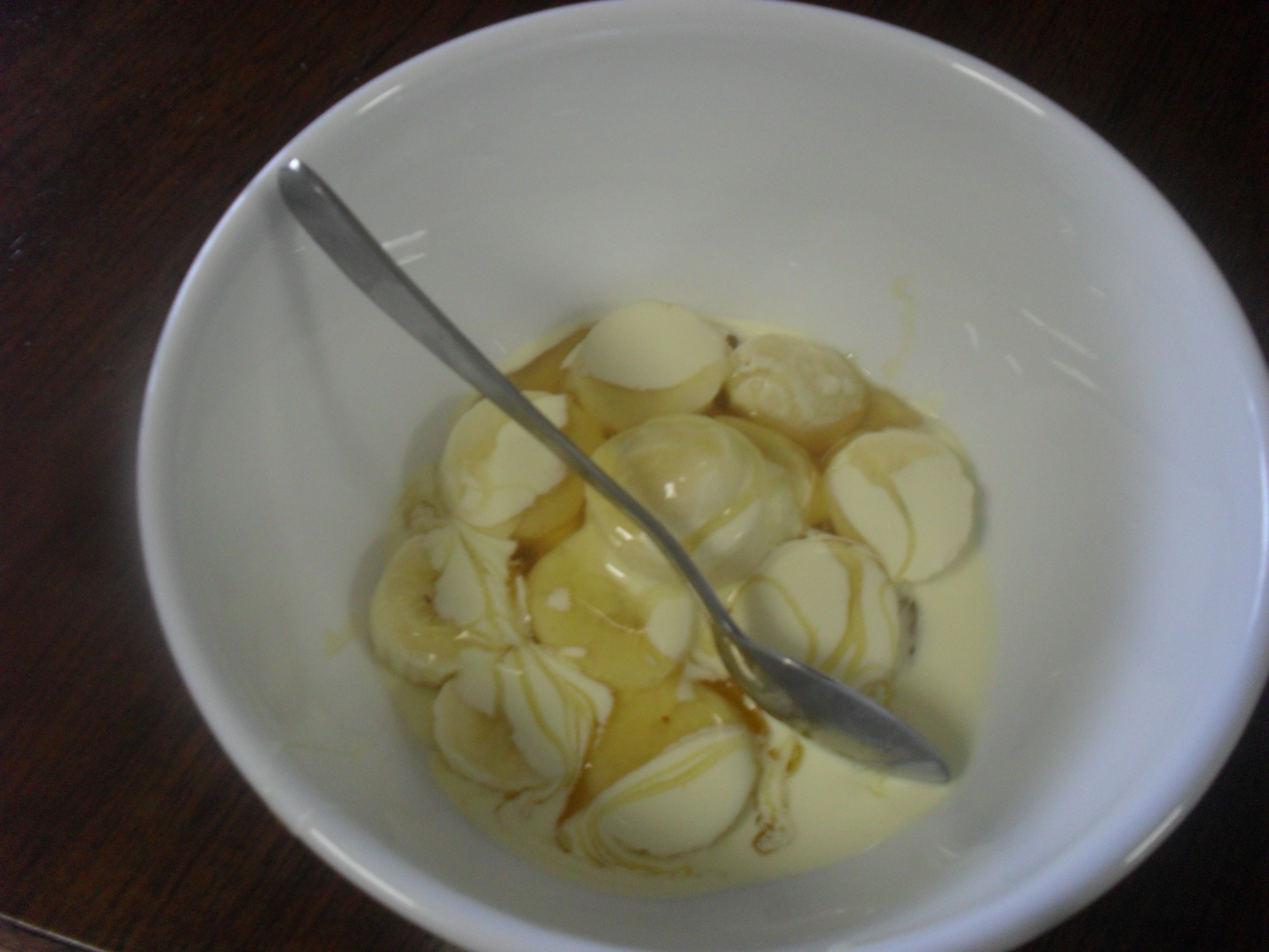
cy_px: 476
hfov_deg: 52.6
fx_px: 1283
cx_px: 634
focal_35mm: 35
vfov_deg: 40.7
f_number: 3.2
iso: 200
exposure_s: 1/20
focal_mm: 6.3
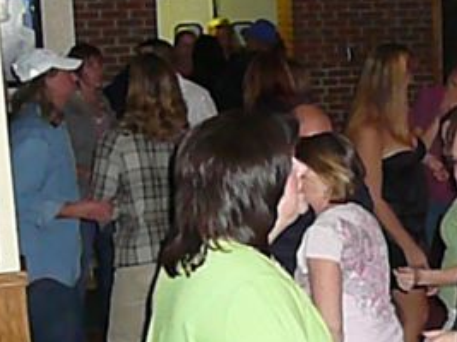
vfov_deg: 17.6
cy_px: 185
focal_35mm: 84
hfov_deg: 22.6
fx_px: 1108
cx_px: 431
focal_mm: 5.2
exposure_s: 1/30
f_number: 2.8
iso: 800
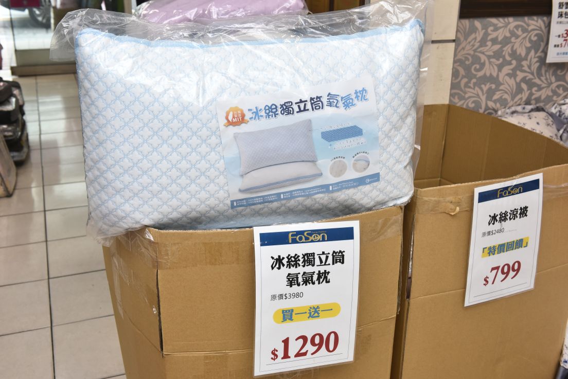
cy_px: 190
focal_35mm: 40
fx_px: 631
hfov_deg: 48.4
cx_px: 284
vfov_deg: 33.4
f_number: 8
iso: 1100
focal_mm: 40
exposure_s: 1/80
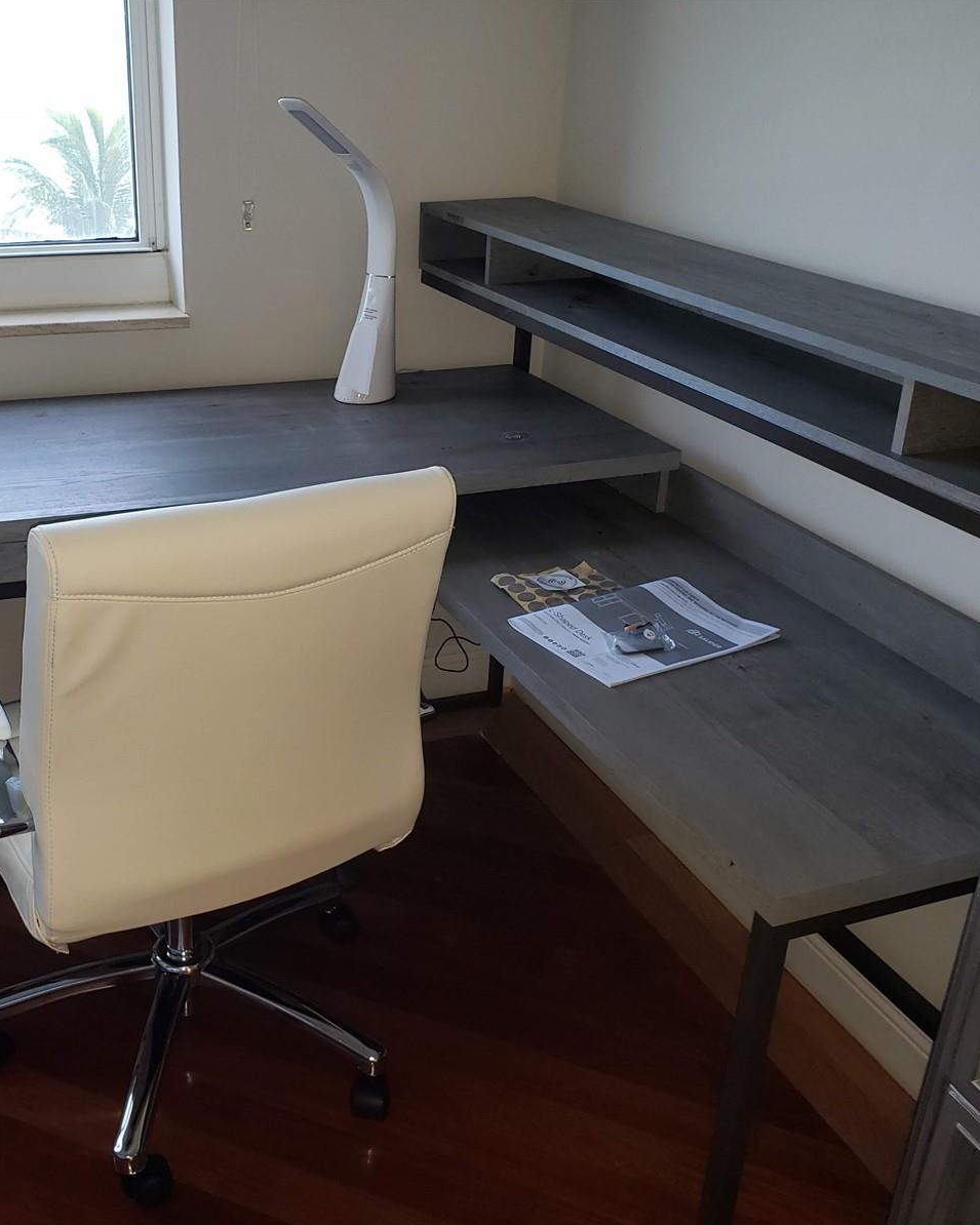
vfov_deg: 52.8
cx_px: 326
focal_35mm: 34
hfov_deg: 42.8
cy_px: 611
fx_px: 1233
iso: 80
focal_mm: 4.3
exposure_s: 1/24
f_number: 2.4
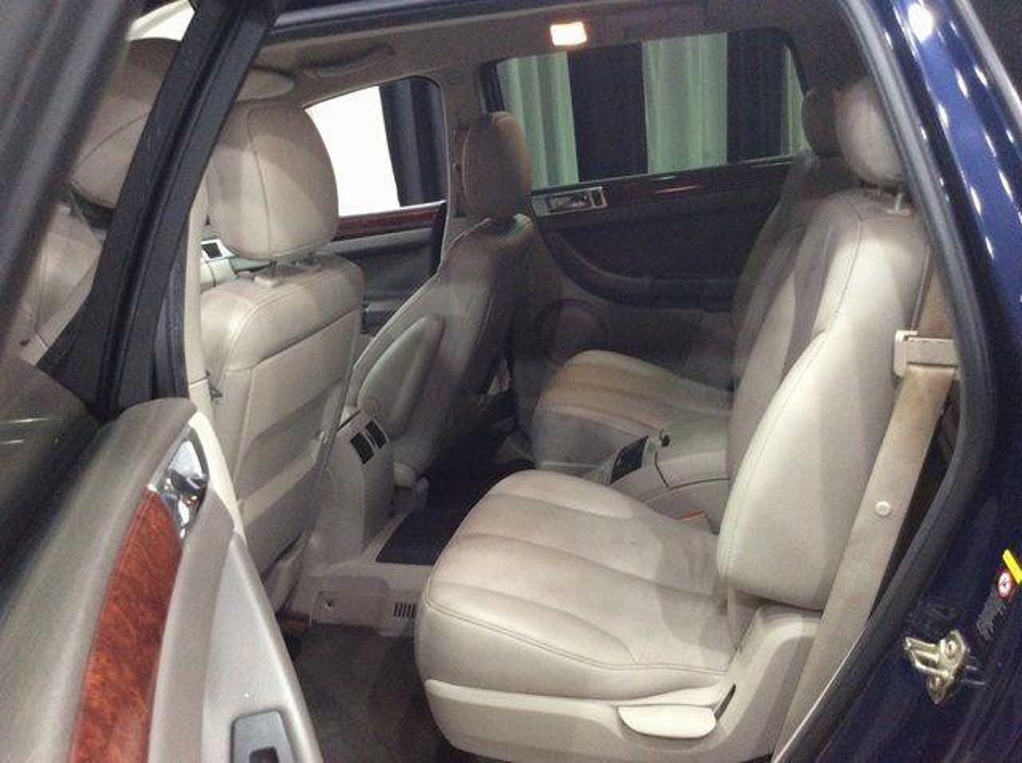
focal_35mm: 32
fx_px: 943
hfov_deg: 56.9
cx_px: 511
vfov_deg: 44.1
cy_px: 382
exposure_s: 1/24
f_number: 2.4
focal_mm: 3.3
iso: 200
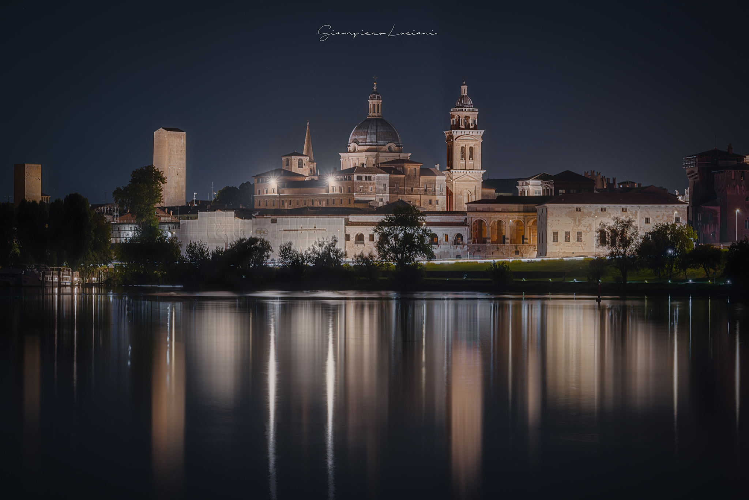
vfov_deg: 11.4
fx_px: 2501
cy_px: 250
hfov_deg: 17.0
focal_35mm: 120
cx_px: 374
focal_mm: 120.2
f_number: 5.6
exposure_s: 30
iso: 200
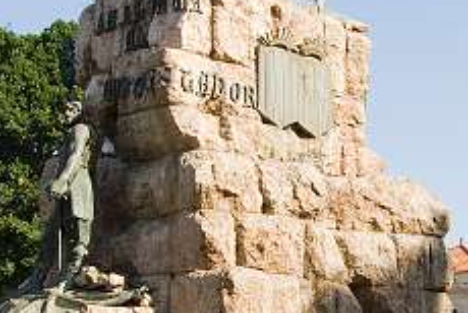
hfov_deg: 21.4
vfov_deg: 14.6
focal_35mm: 94
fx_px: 1224
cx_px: 376
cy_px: 192
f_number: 10
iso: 200
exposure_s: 1/200
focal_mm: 18
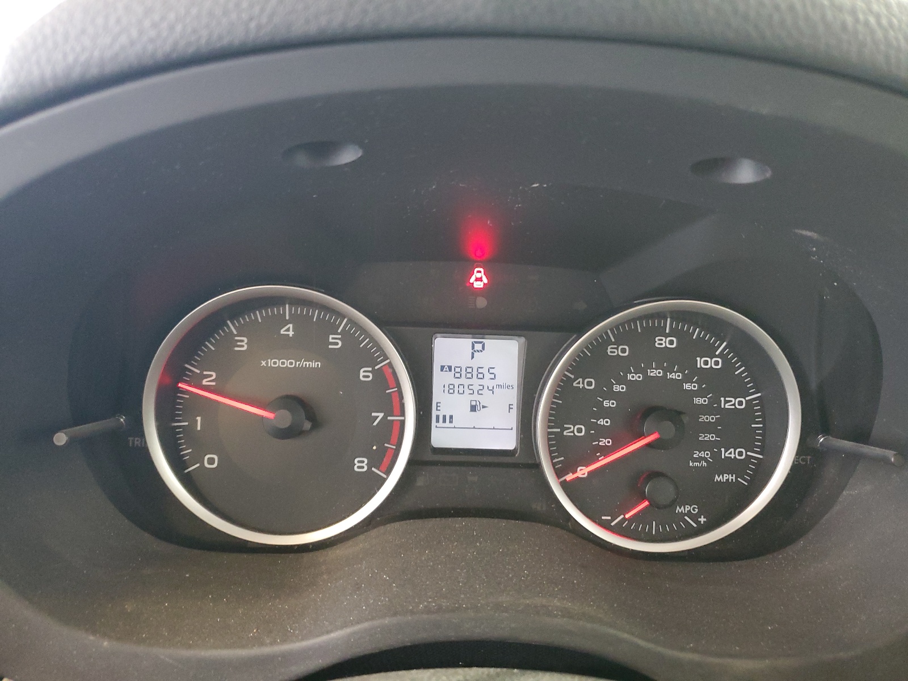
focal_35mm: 26
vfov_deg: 53.1
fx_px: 682
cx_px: 454
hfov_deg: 67.3
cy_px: 340
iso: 286
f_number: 1.5
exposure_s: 1/20
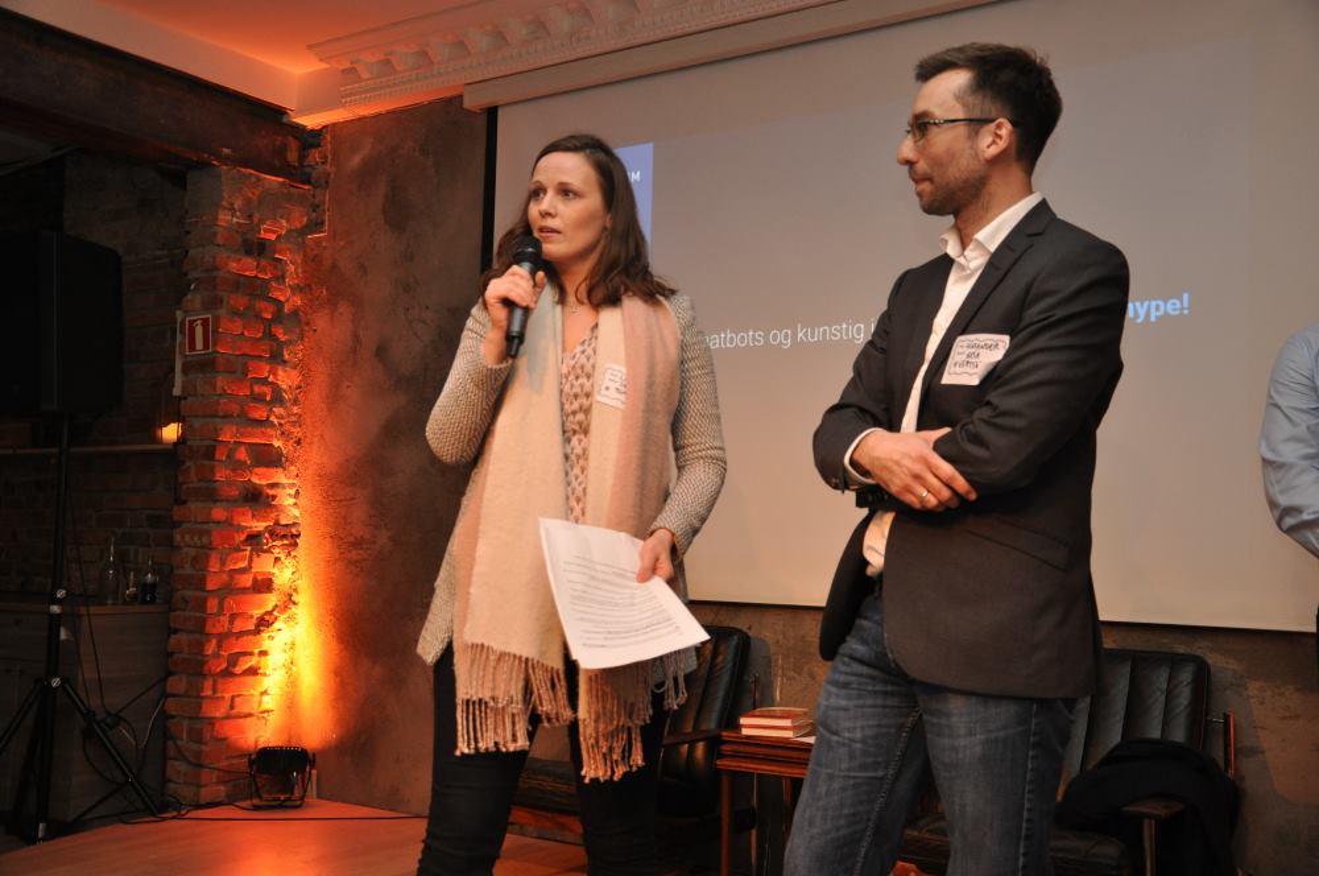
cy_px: 438
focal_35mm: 39
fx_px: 1427
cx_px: 660
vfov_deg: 34.1
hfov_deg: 49.6
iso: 800
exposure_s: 1/60
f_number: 4
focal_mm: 26
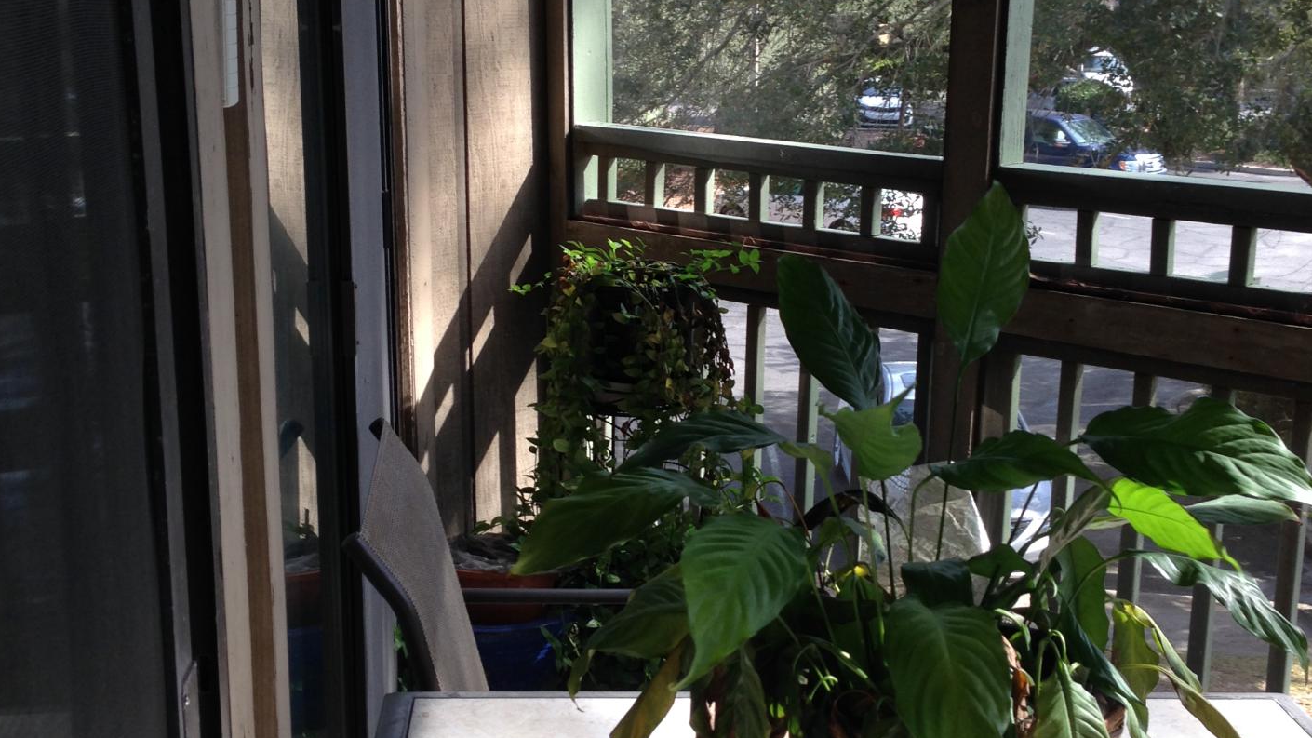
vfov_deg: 23.5
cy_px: 383
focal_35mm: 51
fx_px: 1774
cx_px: 628
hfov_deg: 40.6
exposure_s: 1/160
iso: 50
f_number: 2.4
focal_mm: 4.12
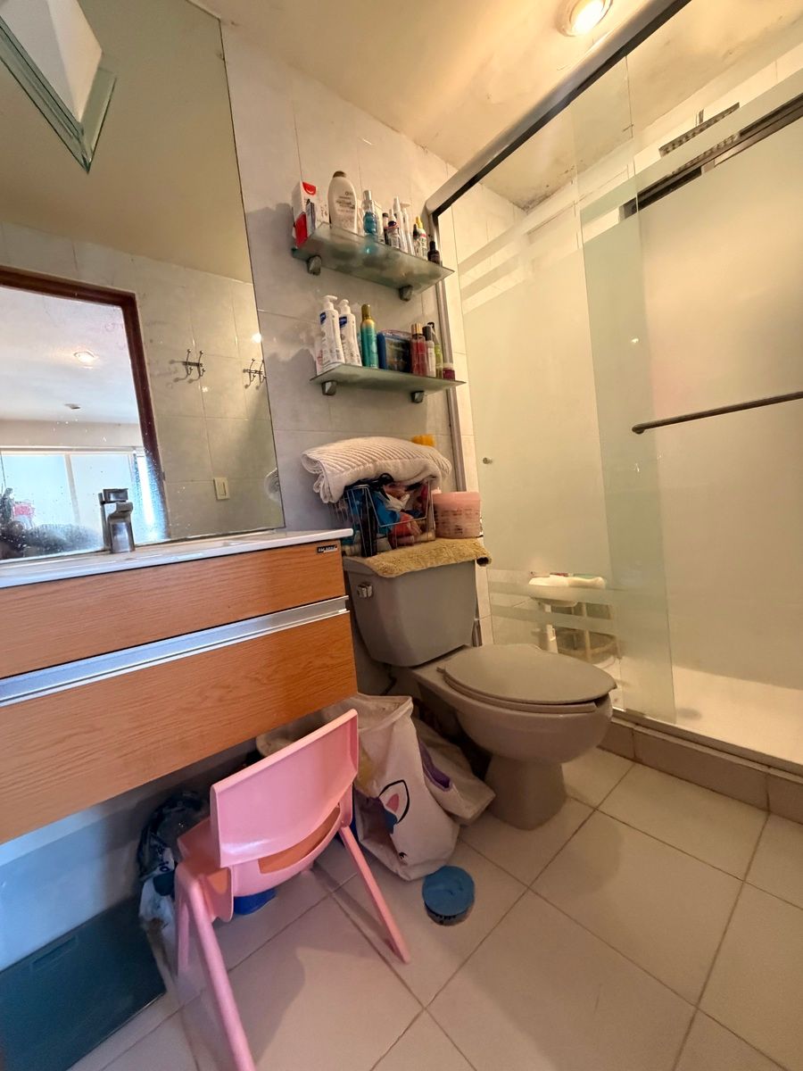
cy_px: 536
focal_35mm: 14
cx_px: 402
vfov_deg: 102.1
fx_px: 433
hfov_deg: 85.7
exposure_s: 1/60
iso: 640
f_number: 2.2
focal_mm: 2.22
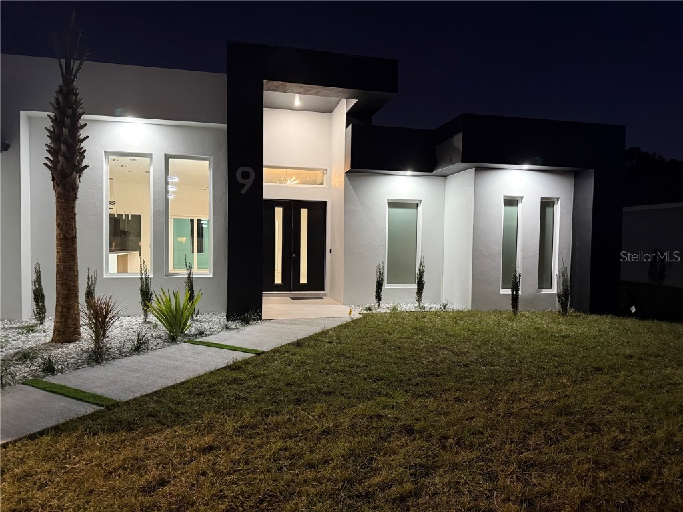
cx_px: 342
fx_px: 474
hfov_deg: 71.6
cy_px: 256
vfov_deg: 56.8
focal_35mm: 24
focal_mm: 6.76
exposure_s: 1/40
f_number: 1.78
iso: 640
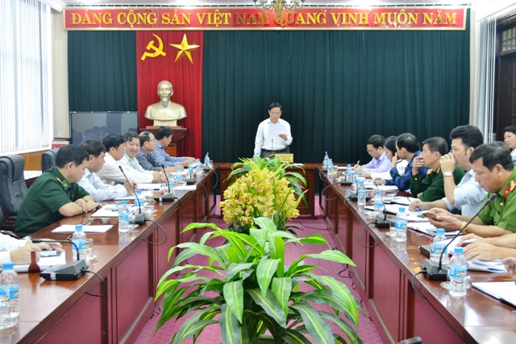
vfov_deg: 28.1
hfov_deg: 41.1
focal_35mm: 48
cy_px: 172
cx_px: 258
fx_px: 688
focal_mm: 32
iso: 800
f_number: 4.8
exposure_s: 1/20
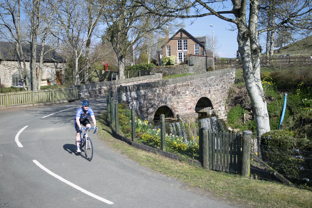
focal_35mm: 40
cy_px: 104
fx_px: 351
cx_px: 156
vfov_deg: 33.0
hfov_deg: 47.9
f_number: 4
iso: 100
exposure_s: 1/800
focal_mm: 27
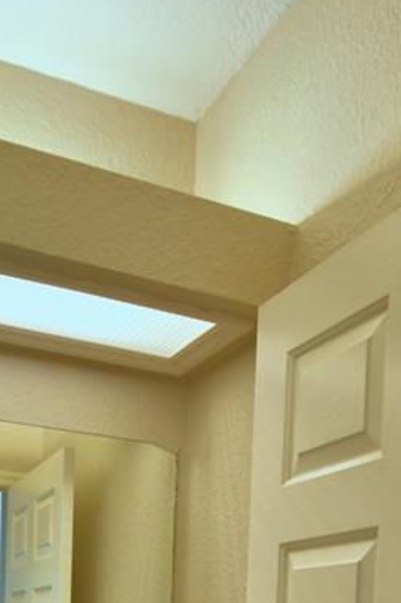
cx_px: 203
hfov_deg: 28.6
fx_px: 786
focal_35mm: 47
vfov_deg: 35.4
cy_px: 674
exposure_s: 1/60
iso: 400
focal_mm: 10
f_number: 4.5
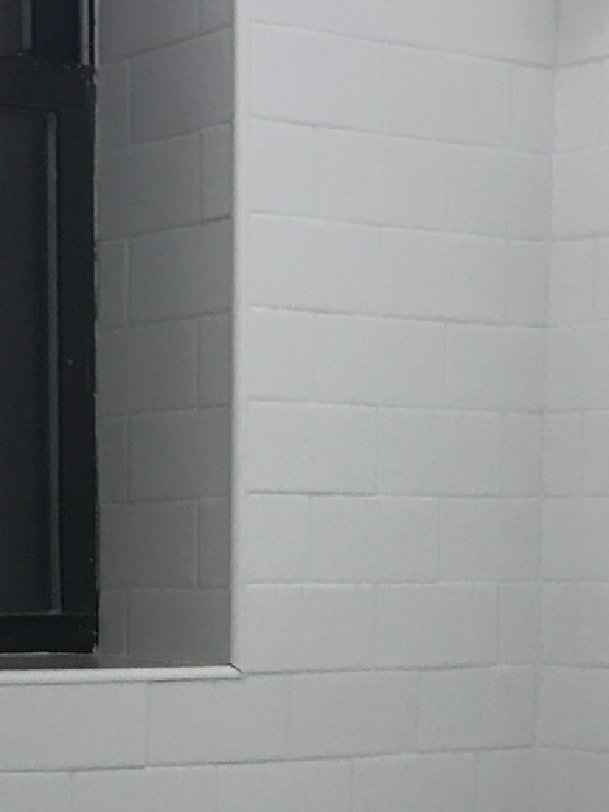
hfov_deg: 13.6
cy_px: 921
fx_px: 2534
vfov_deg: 17.5
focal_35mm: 108
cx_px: 56
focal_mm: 3.99
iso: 25
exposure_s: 1/40
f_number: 1.8
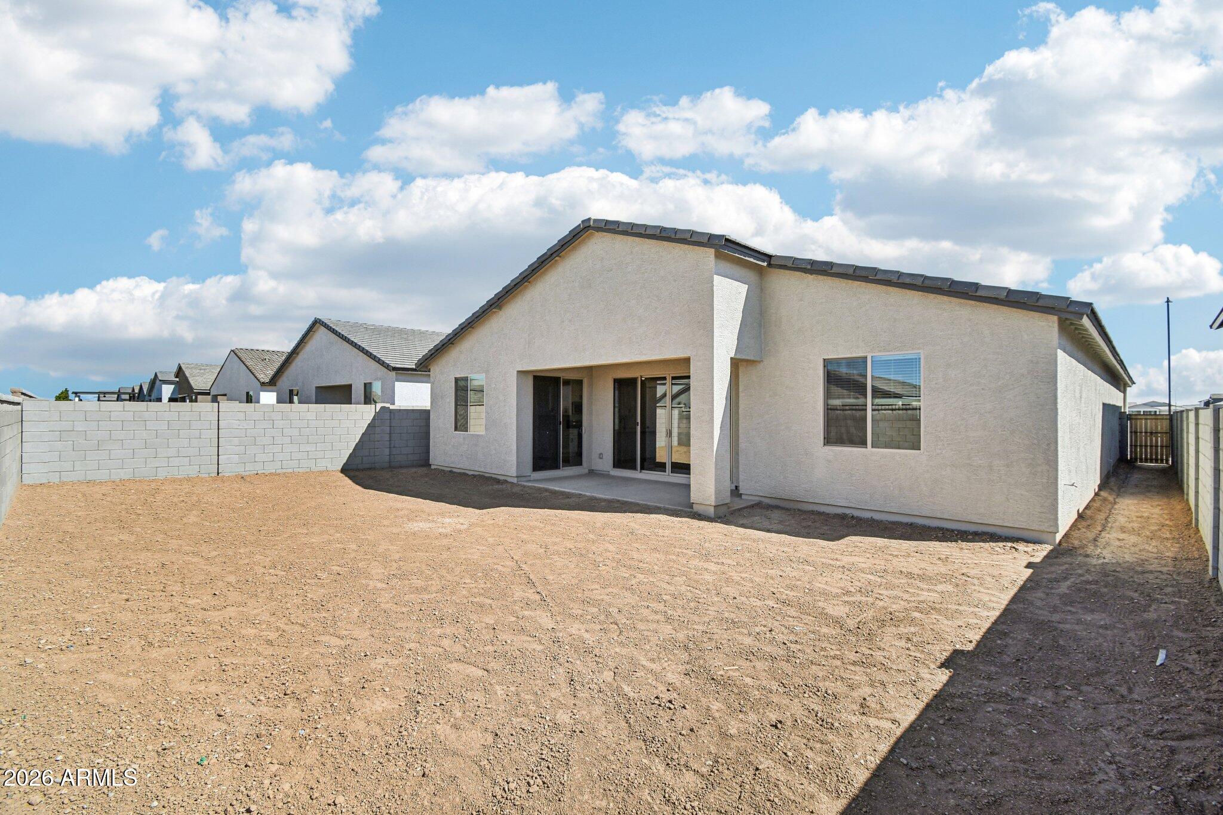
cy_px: 408
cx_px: 612
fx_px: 510
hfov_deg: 100.4
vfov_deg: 77.3
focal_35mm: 15
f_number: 8
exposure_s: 1/320
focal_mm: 10
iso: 100
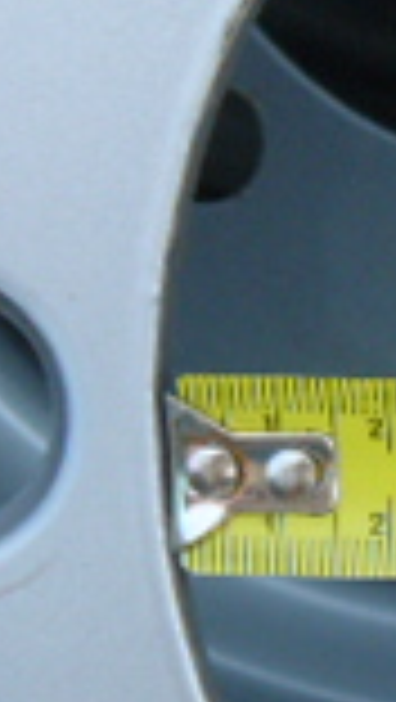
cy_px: 508
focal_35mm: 161
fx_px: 2999
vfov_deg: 13.3
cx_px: 1053
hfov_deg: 7.0
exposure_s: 1/160
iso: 100
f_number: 4
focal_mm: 6
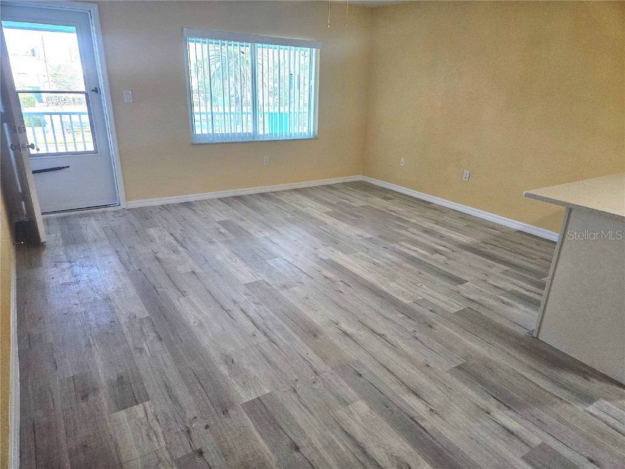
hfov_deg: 73.9
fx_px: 415
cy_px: 234
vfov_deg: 58.9
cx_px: 312
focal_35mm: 23
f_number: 1.8
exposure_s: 1/120
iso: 125
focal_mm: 5.4
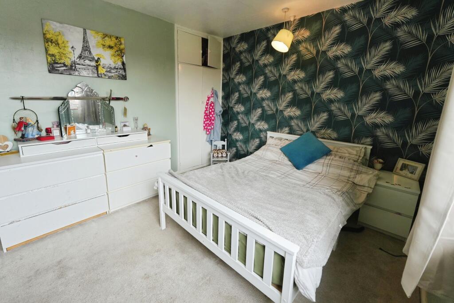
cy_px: 152
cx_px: 227
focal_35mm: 15
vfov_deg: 77.3
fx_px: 189
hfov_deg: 100.4
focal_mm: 10
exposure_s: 1/160
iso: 400
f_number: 4
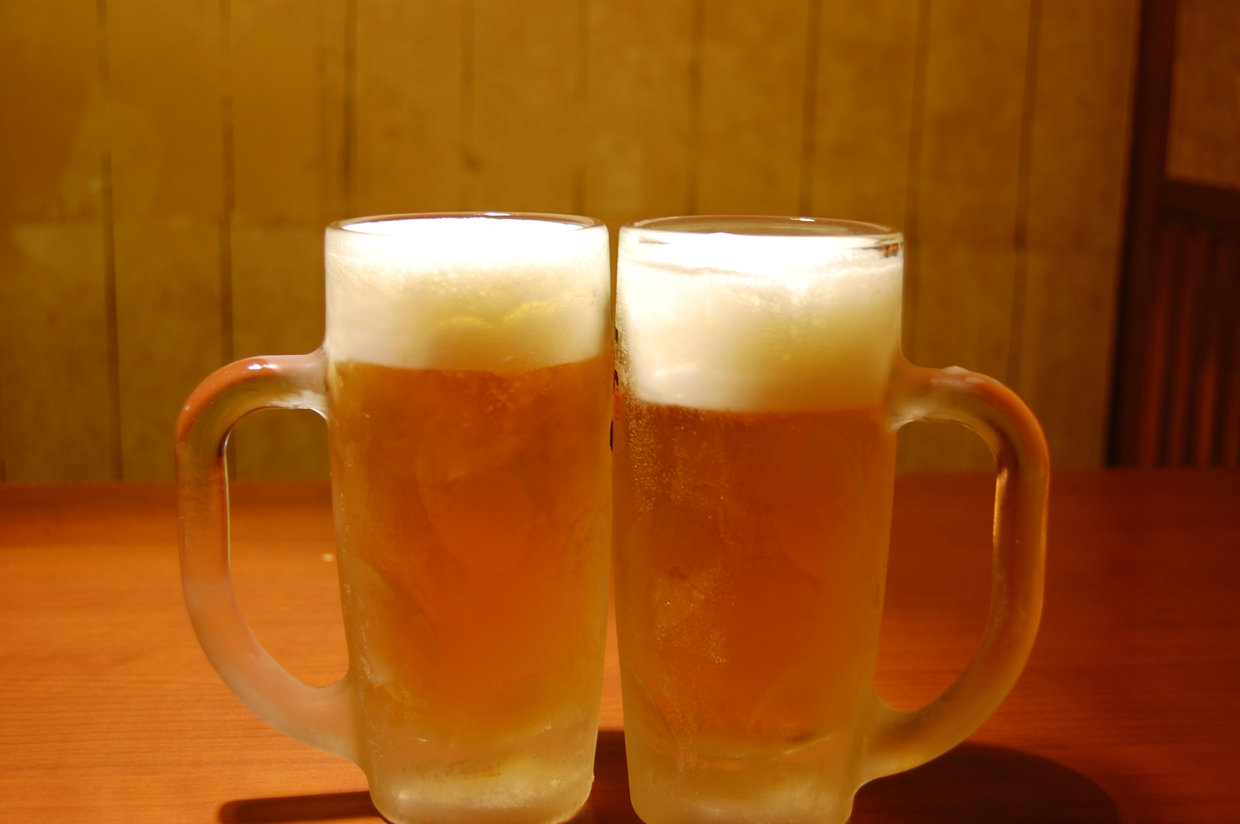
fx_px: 1652
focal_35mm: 48
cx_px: 620
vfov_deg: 28.0
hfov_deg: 41.1
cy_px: 412
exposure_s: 1.8
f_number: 5
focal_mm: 32
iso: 200
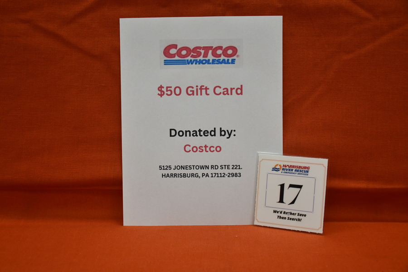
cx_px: 204
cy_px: 136
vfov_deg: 34.2
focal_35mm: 39
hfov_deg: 49.6
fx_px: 442
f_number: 5.6
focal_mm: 26
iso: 1000
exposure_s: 1/125
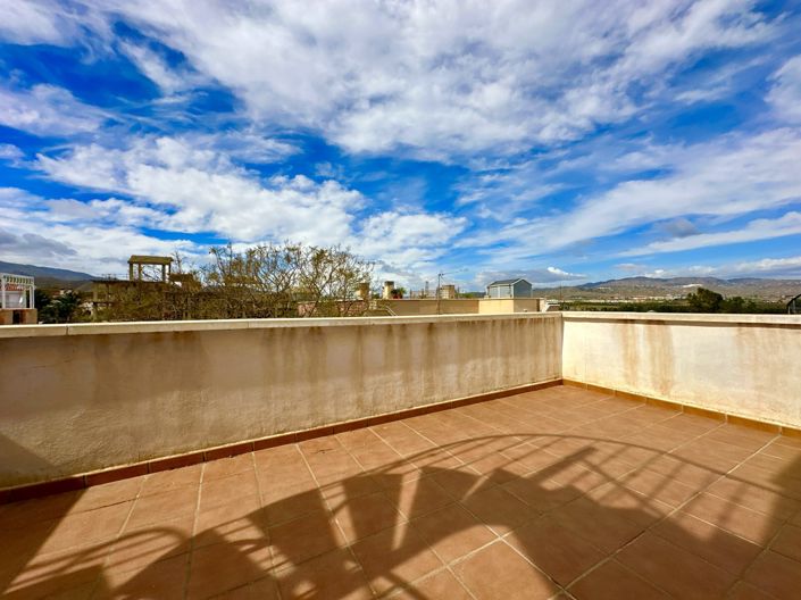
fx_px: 324
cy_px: 300
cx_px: 400
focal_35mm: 14
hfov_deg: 102.1
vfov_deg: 85.6
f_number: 2.2
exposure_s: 1/4000
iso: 40
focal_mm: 2.22
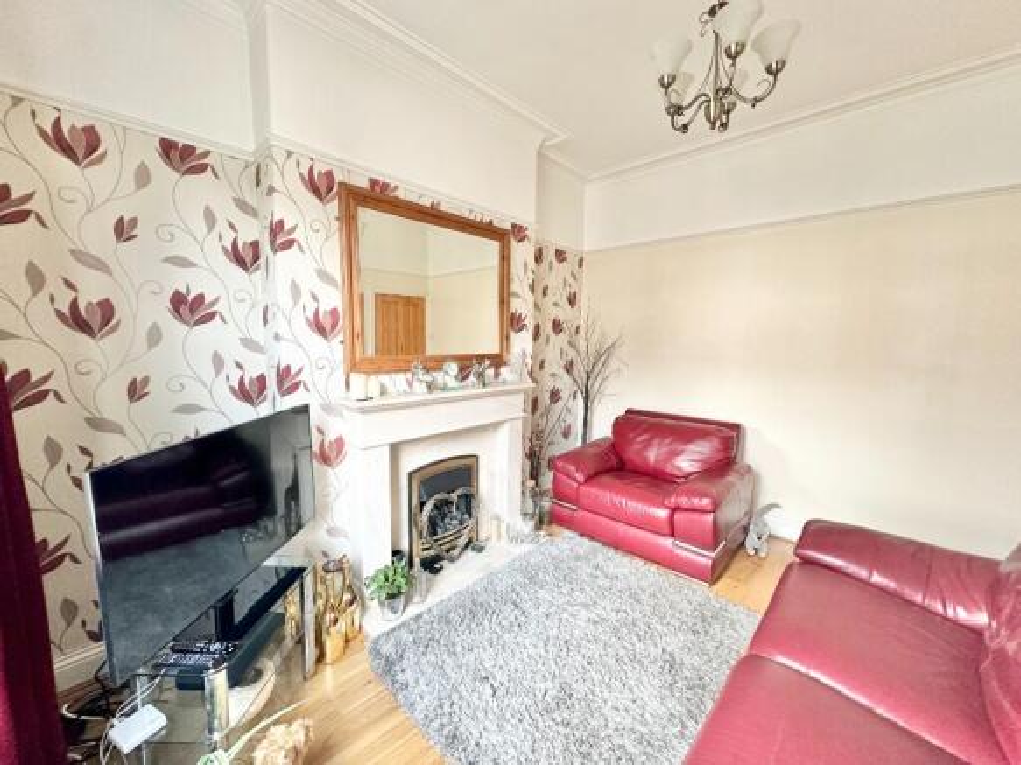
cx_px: 510
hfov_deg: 102.1
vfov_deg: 85.7
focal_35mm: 14
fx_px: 413
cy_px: 382
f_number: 2.2
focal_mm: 2.22
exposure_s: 1/99
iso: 200
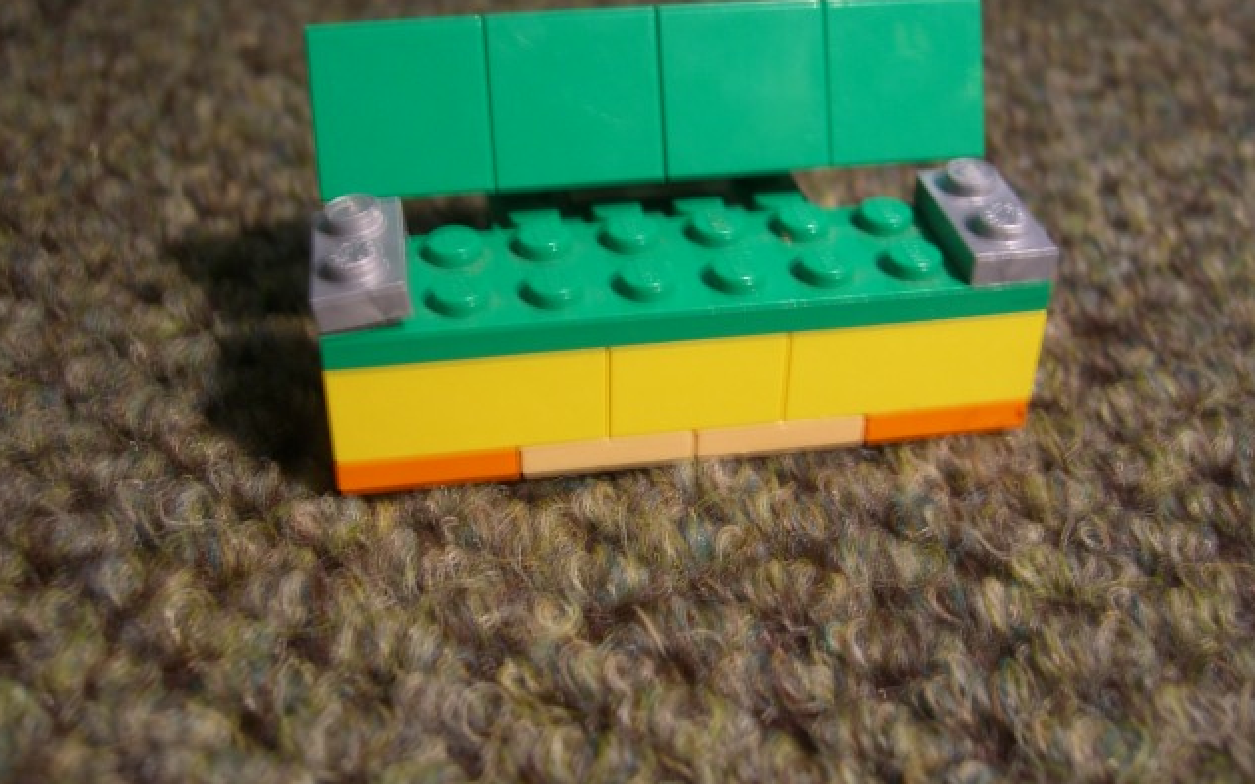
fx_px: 1402
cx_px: 628
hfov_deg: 48.2
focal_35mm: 41
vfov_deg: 31.2
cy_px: 339
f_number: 2.8
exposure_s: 1/8
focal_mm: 7.9
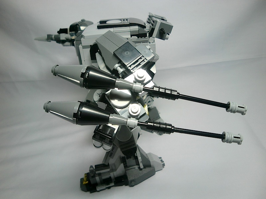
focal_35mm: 28
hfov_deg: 63.4
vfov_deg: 49.7
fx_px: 215
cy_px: 100
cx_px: 133
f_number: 2.6
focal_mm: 4.65
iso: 64
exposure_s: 1/100
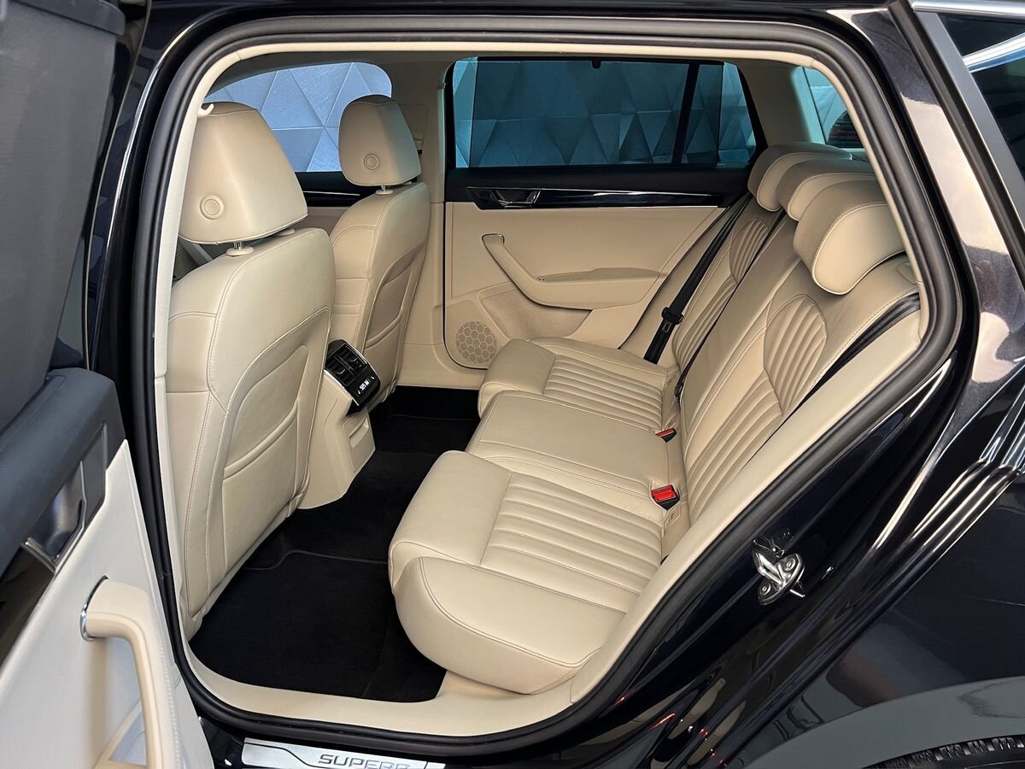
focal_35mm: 26
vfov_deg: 53.1
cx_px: 512
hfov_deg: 67.3
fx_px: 770
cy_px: 384
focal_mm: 5.7
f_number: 1.5
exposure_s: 1/60
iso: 160
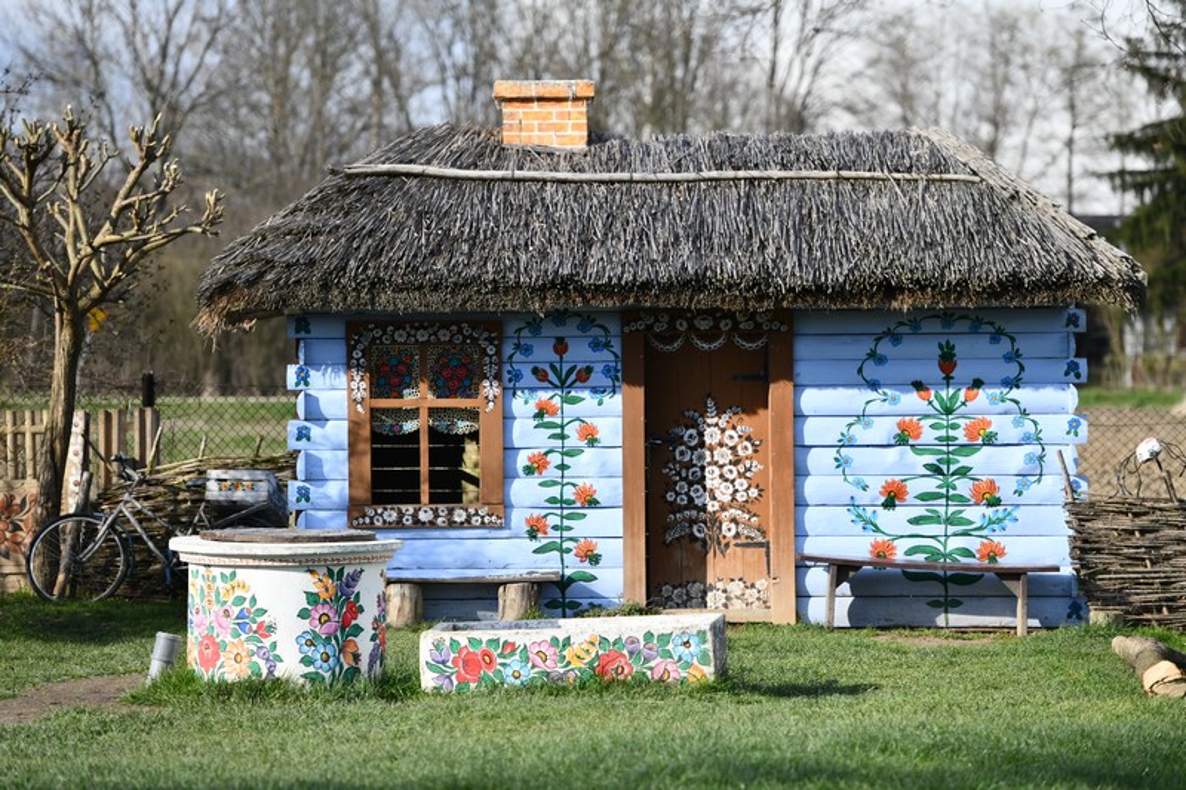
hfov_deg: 12.5
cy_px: 395
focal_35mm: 165
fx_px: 5434
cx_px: 593
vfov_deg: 8.3
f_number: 3.5
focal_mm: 165
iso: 500
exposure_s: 1/6400
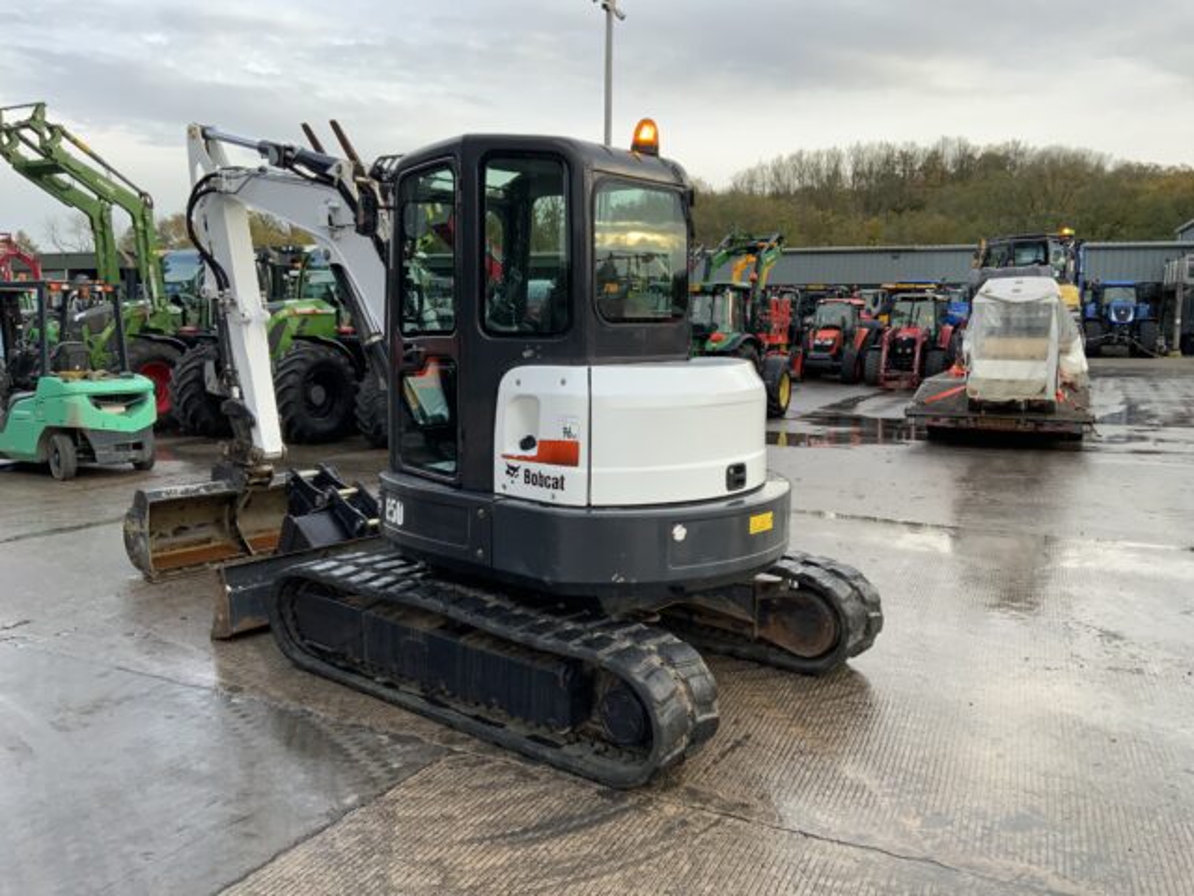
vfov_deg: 48.2
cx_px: 597
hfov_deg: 61.7
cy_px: 448
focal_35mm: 29
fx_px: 1000
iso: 16
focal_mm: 3
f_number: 1.8
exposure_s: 1/154
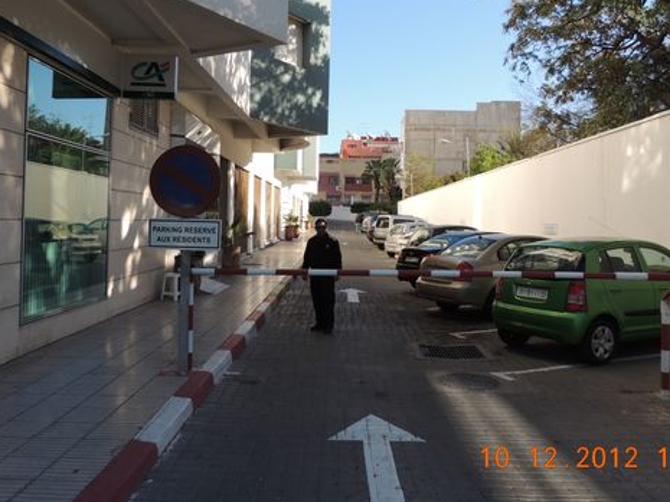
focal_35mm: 31
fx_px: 600
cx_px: 343
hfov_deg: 58.4
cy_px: 202
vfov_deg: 45.2
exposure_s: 1/640
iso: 100
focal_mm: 4.3
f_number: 3
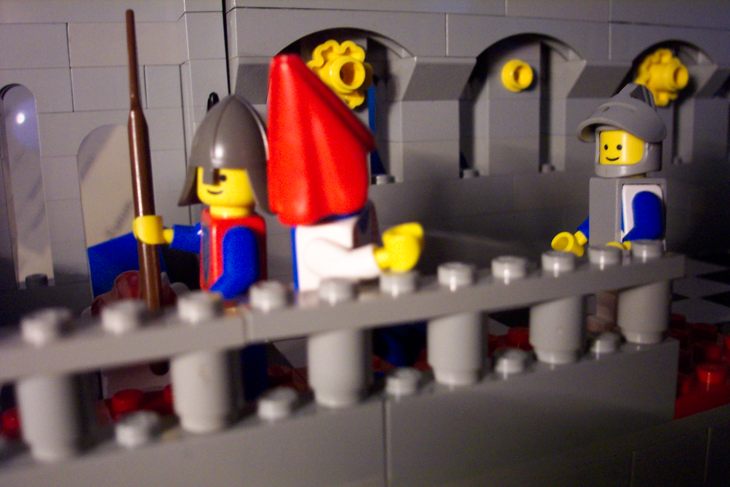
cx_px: 365
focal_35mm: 35
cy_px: 244
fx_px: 710
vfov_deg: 37.9
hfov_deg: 54.4
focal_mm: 7.5
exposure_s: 1/15
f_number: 2.8
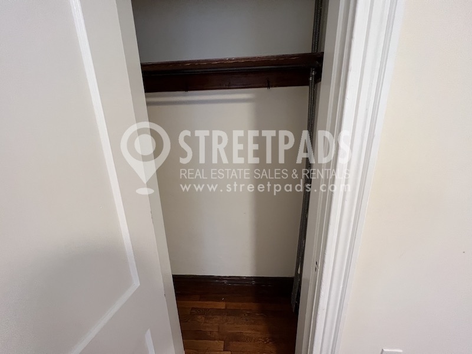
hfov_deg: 106.2
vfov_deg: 89.9
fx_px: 177
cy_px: 177
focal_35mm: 13
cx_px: 236
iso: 250
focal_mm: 1.57
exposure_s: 1/60
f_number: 1.8
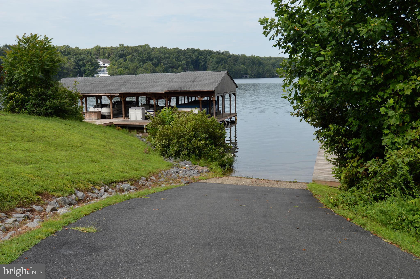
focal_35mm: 39
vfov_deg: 34.1
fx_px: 455
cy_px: 140
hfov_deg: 49.6
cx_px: 210
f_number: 7.1
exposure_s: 1/200
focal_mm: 26
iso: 100
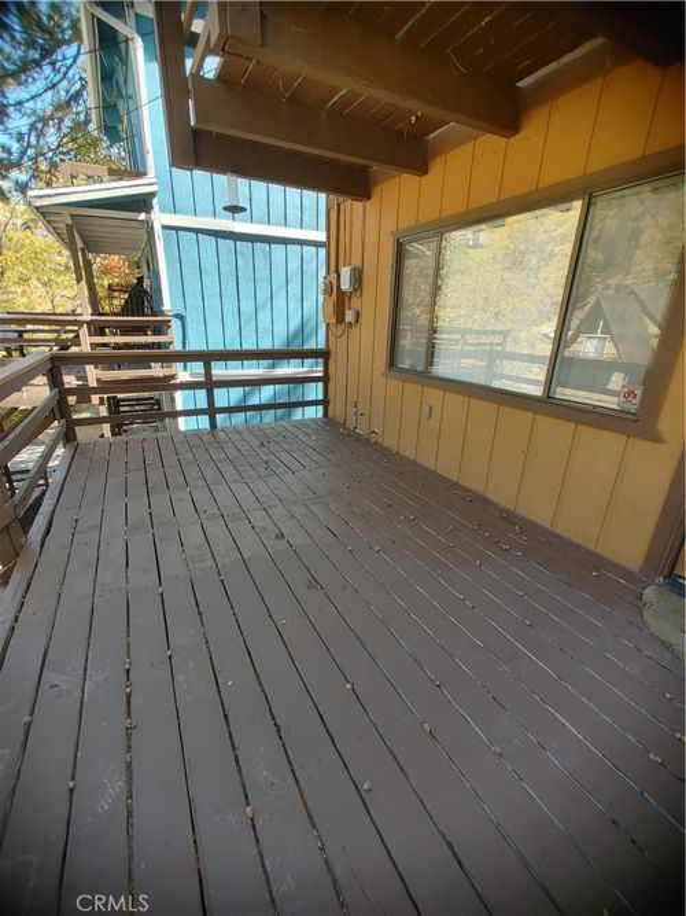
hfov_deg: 81.7
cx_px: 343
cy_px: 458
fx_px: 396
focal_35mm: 15
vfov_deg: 98.2
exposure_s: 1/120
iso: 100
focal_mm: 1.78
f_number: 1.9
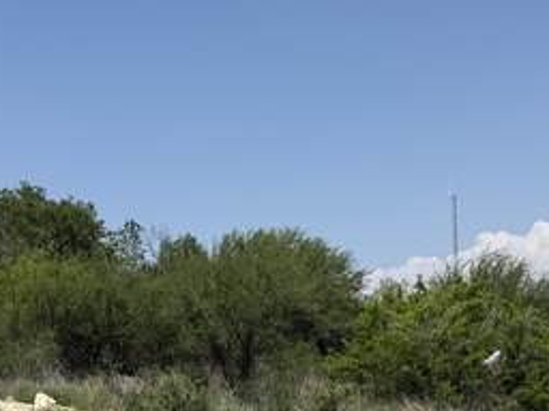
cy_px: 394
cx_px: 259
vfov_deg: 23.6
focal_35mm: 60
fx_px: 952
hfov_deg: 32.2
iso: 80
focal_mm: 6.76
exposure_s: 1/6711
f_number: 1.78
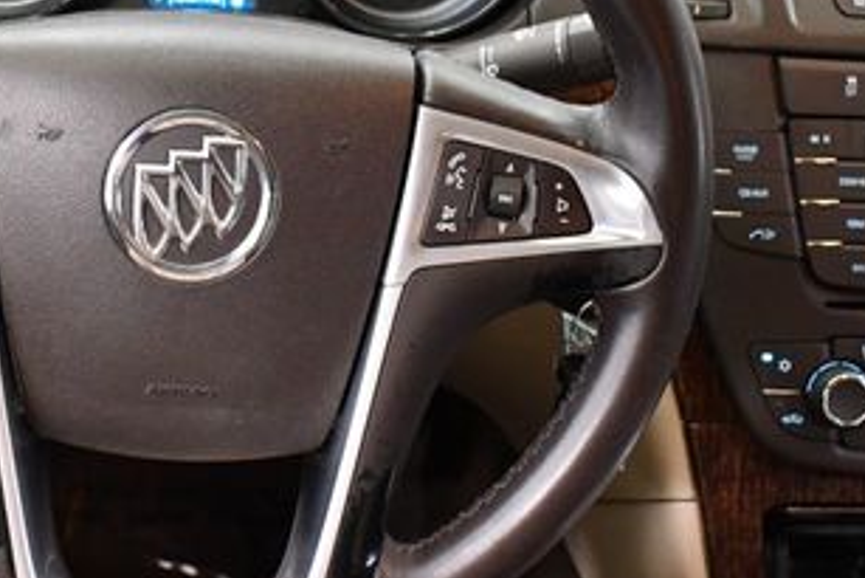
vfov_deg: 18.1
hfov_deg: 26.6
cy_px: 144
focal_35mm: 75
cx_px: 209
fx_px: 1803
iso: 3200
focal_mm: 18
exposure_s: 1/100
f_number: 3.5
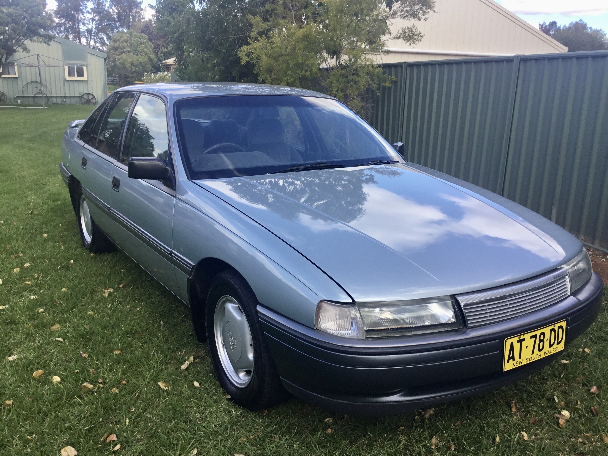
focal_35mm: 31
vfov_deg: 45.4
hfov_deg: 58.4
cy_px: 228
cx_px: 304
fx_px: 544
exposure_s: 1/403
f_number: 2.4
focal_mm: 3.3
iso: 25
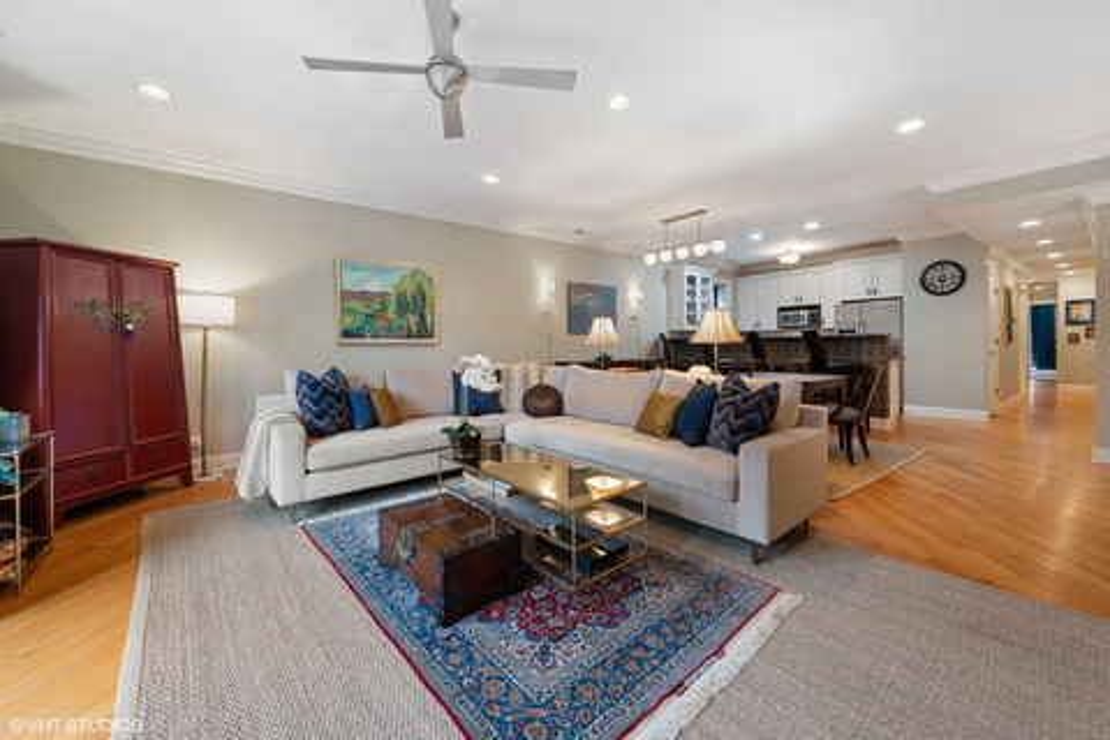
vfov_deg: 81.2
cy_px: 370
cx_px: 555
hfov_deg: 104.3
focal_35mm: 14
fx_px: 432
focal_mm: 14
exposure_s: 2
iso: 100
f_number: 9
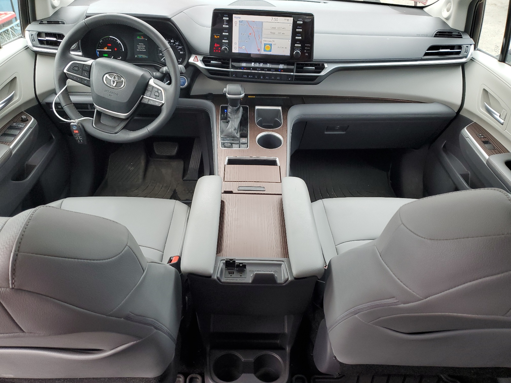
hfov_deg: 67.3
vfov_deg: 53.1
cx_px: 256
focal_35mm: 26
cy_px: 192
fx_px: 384
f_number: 1.5
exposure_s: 1/120
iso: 80
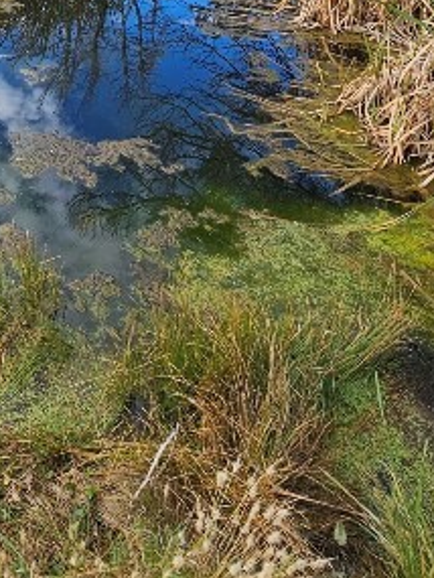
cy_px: -28
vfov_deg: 43.3
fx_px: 585
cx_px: -45
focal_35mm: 35
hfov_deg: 34.9
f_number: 2.2
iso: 50
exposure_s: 1/655
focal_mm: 2.2
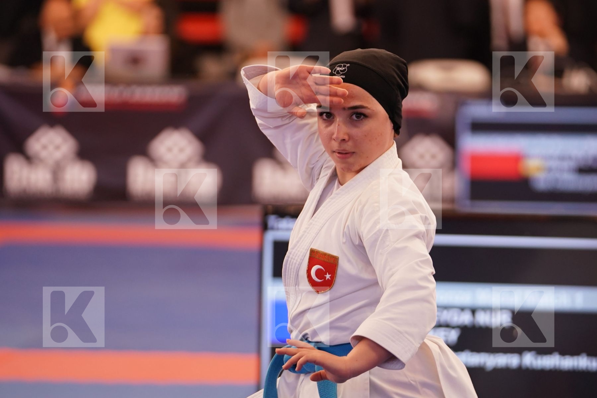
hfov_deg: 7.8
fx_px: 4378
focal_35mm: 264
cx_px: 298
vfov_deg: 5.2
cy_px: 199
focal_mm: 176
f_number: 2.8
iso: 1000
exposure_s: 1/500
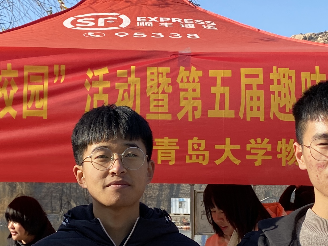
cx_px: 109
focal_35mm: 85
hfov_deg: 22.9
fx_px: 805
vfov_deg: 17.2
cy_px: 201
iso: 32
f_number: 1.8
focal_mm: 4.25
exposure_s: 1/1135
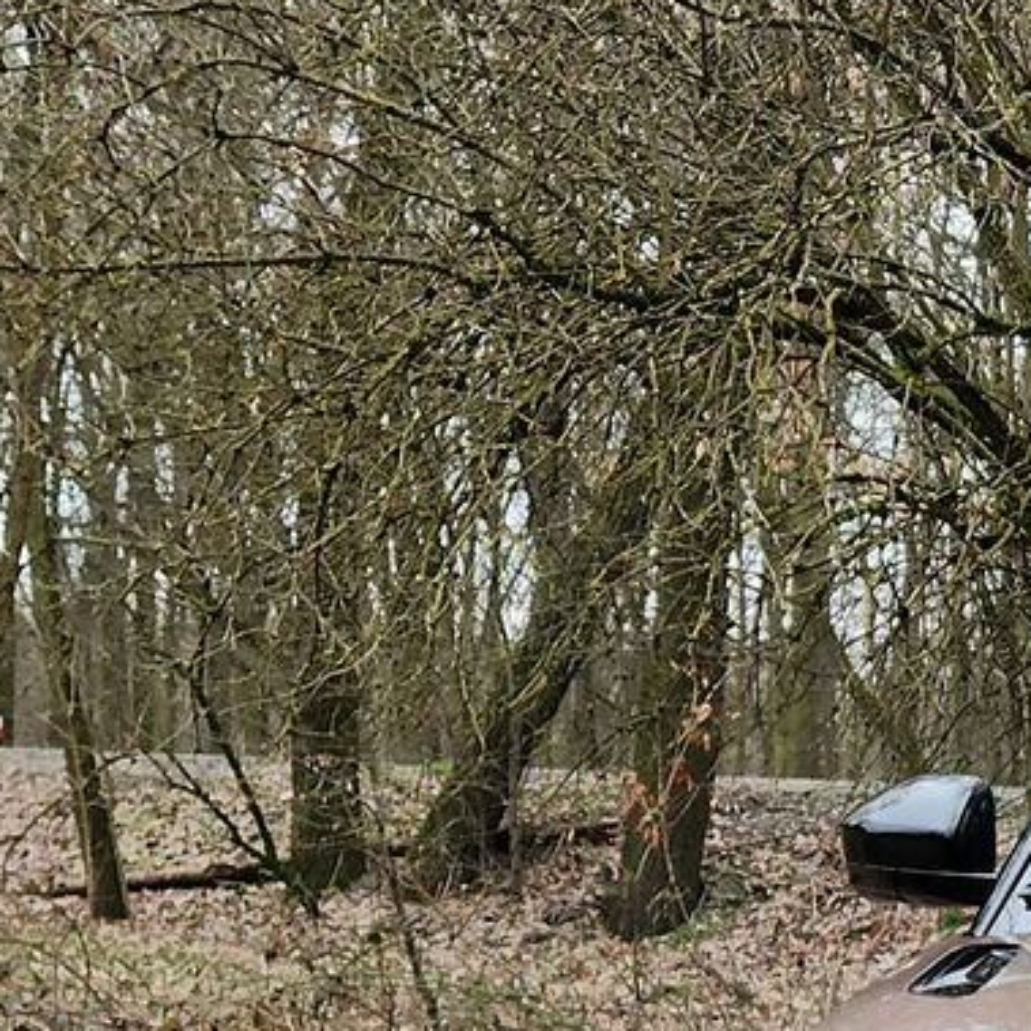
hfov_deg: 15.1
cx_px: 1722
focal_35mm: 103
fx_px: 3471
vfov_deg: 16.2
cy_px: 1232
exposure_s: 1/100
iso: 25
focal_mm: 5.4
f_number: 1.8
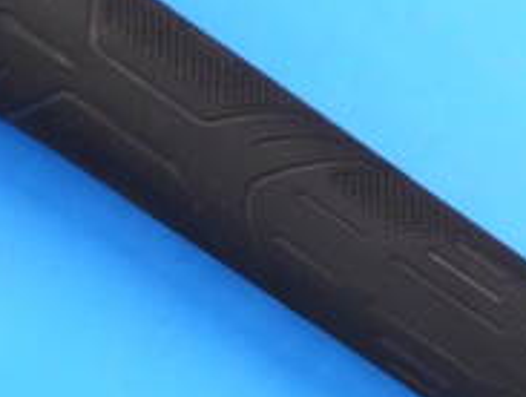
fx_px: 4461
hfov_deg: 6.7
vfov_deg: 5.1
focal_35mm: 293
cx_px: 750
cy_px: 449
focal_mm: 42
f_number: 5.6
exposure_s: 1/80
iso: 800
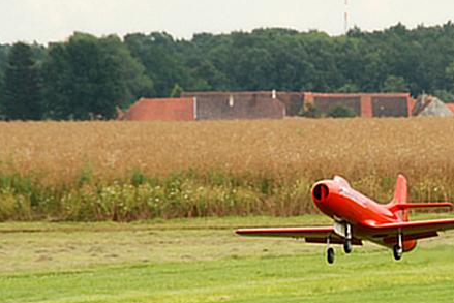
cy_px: 170
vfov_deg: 3.4
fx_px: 5172
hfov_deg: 5.0
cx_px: 292
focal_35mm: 410
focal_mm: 200
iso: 800
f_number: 13
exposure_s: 1/500
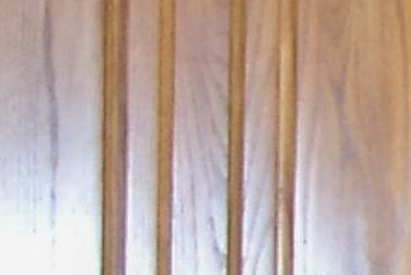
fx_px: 3165
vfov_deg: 4.9
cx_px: 1359
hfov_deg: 6.6
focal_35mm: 277
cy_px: 393
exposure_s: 1/30
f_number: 2.8
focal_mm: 8
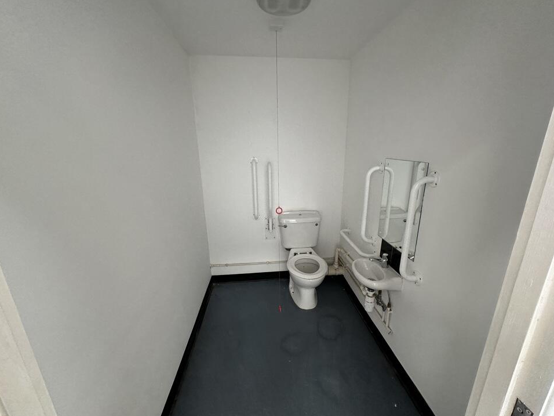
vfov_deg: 81.7
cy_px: 211
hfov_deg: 98.1
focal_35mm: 15
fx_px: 240
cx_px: 285
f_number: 2.2
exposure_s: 1/99
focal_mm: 2.22
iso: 250
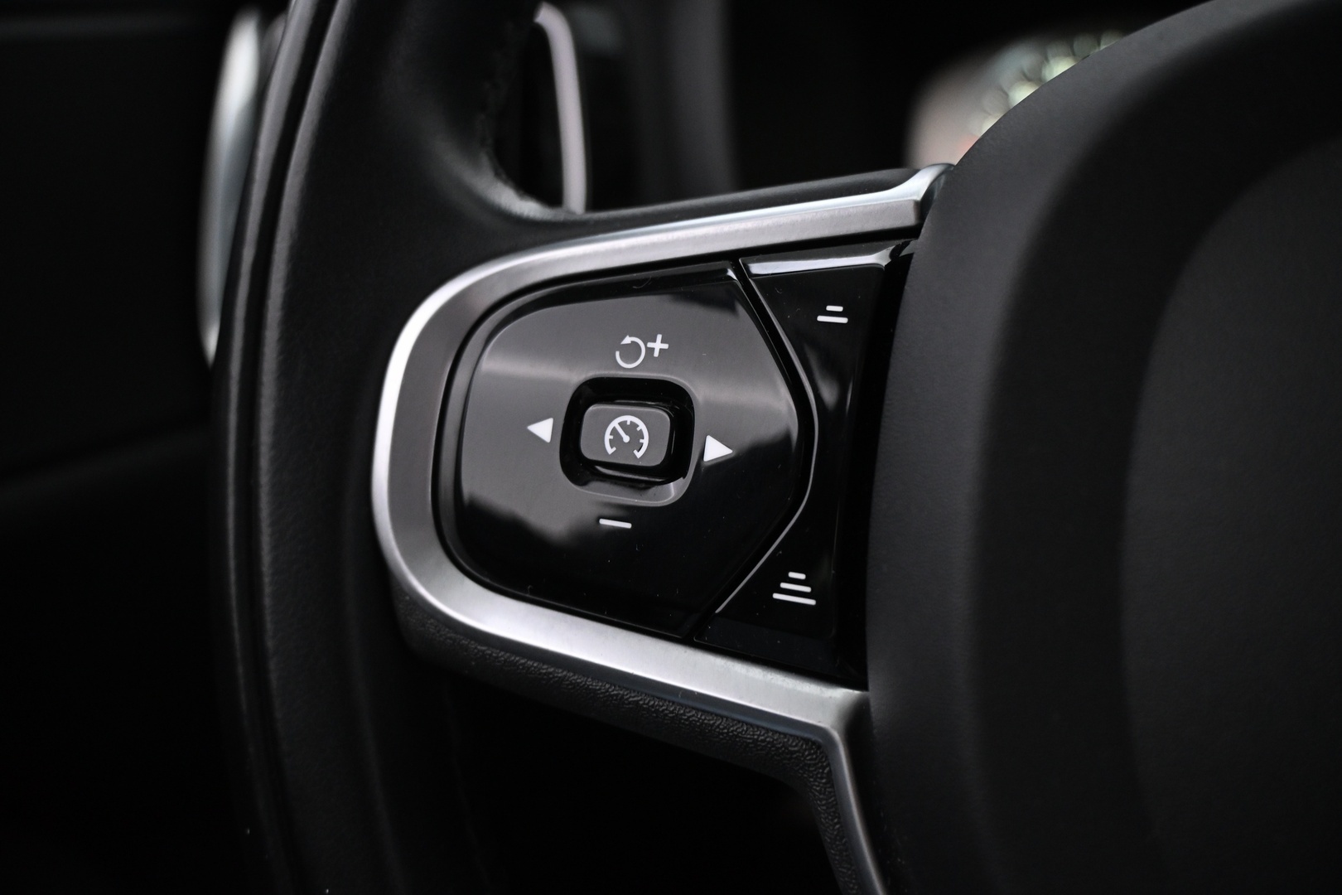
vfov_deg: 41.7
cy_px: 448
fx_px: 1174
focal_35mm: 32
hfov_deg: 59.5
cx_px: 671
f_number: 4
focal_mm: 21
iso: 1800
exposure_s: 1/30
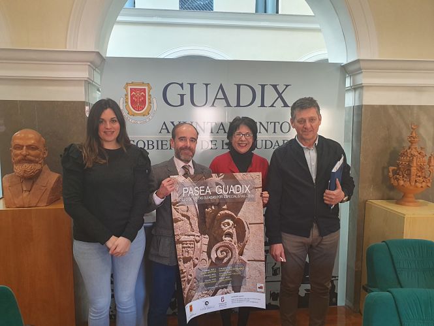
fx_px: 326
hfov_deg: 67.3
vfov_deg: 53.1
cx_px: 217
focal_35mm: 26
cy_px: 163
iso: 250
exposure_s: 1/50
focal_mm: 4.32
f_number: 2.4
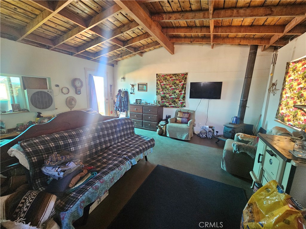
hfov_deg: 106.2
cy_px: 114
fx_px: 115
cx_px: 153
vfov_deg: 89.9
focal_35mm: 13
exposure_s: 1/33.3
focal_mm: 2.2
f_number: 2.2
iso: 500
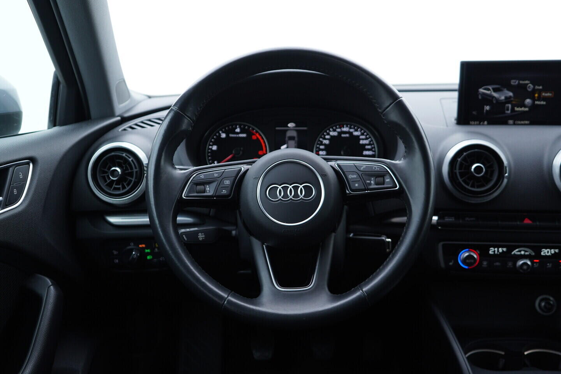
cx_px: 280
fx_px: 561
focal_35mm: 36
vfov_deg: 36.9
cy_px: 187
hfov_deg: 53.1
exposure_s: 1/40
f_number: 2.8
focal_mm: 24
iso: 200
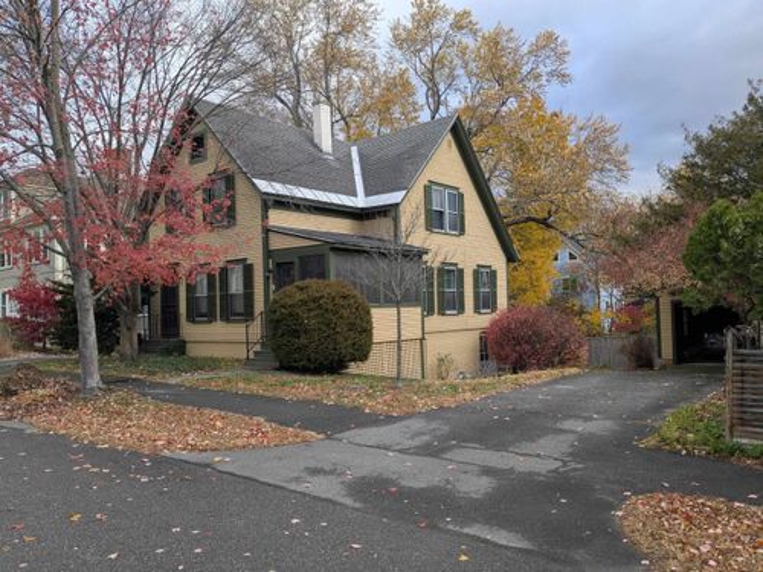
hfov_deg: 65.3
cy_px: 286
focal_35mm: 27
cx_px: 382
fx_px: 595
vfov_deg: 51.4
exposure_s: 1/296
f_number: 1.73
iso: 48
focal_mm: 4.38
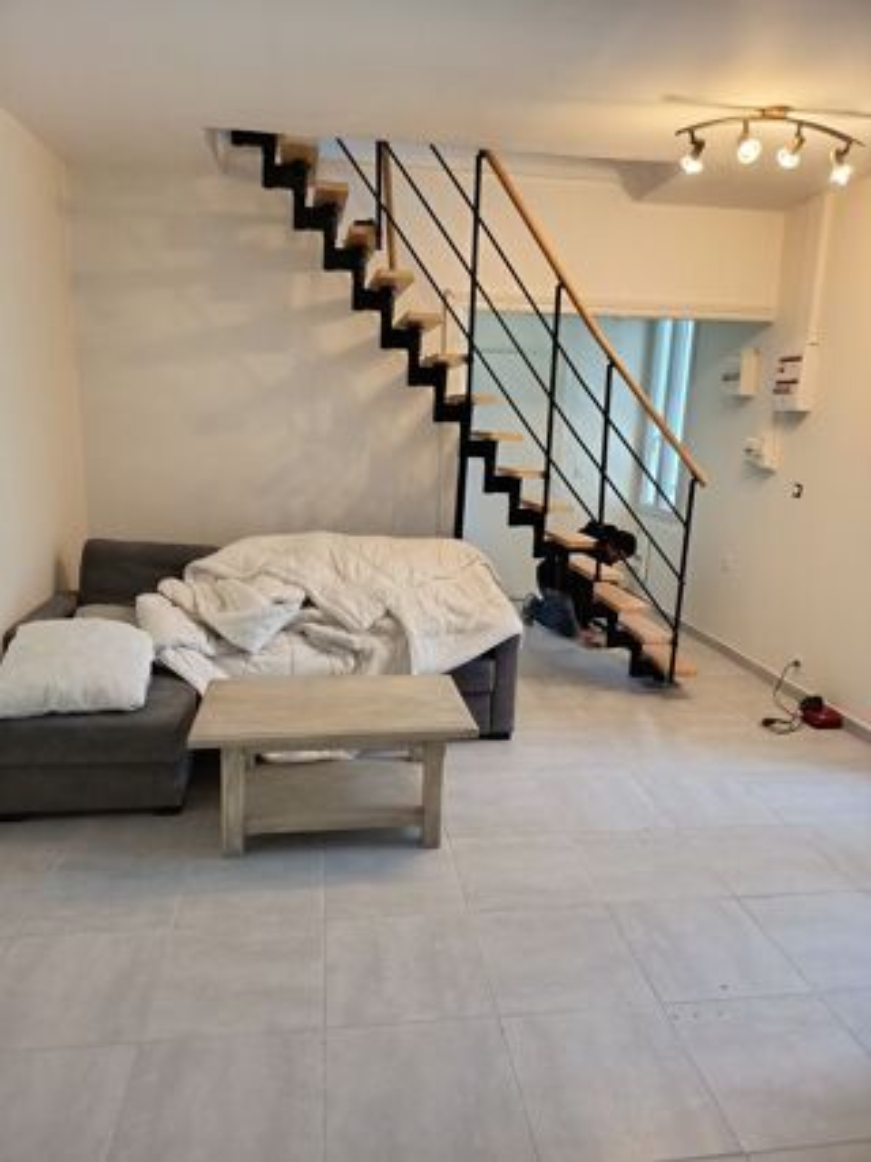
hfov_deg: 56.8
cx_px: 436
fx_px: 806
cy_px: 581
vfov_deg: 71.6
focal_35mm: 24
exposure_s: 1/25
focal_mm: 5.27
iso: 430
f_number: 1.7
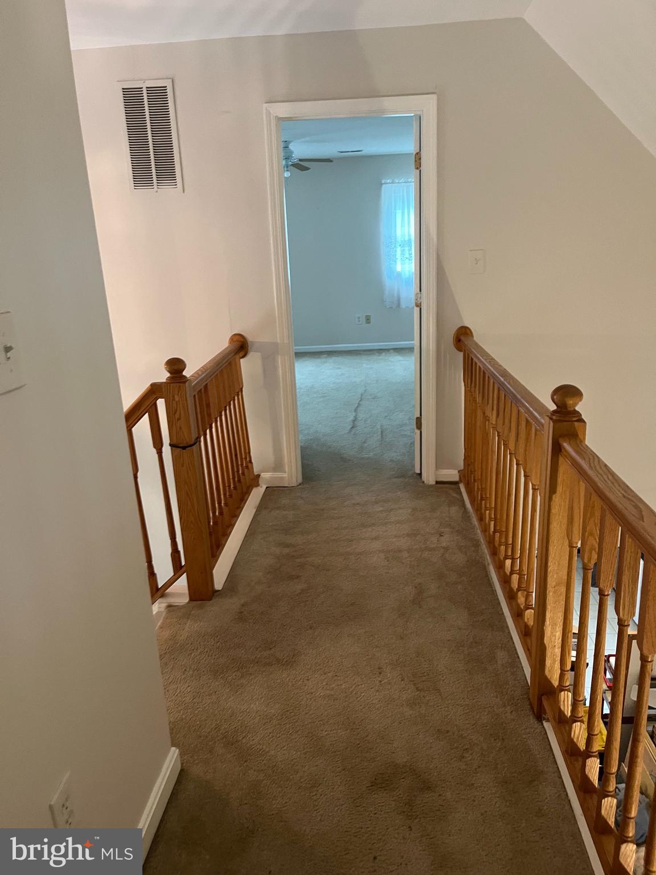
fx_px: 657
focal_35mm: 26
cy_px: 438
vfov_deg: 67.3
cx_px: 328
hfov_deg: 53.1
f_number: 1.6
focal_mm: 5.1
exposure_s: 1/40
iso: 400
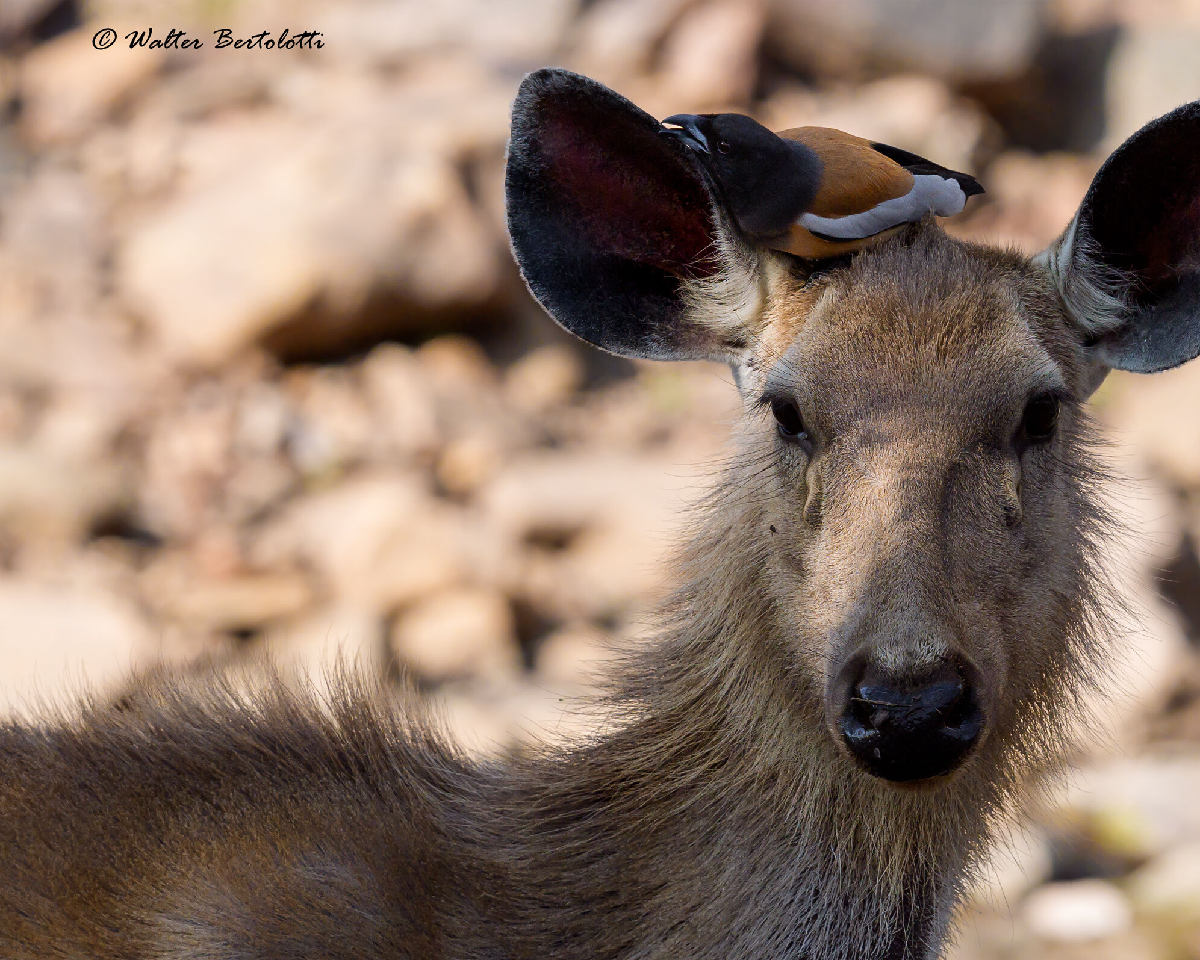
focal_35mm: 339
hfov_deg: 5.7
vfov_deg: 4.6
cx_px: 704
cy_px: 481
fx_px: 12041
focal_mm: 300
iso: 800
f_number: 5.6
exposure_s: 1/1250
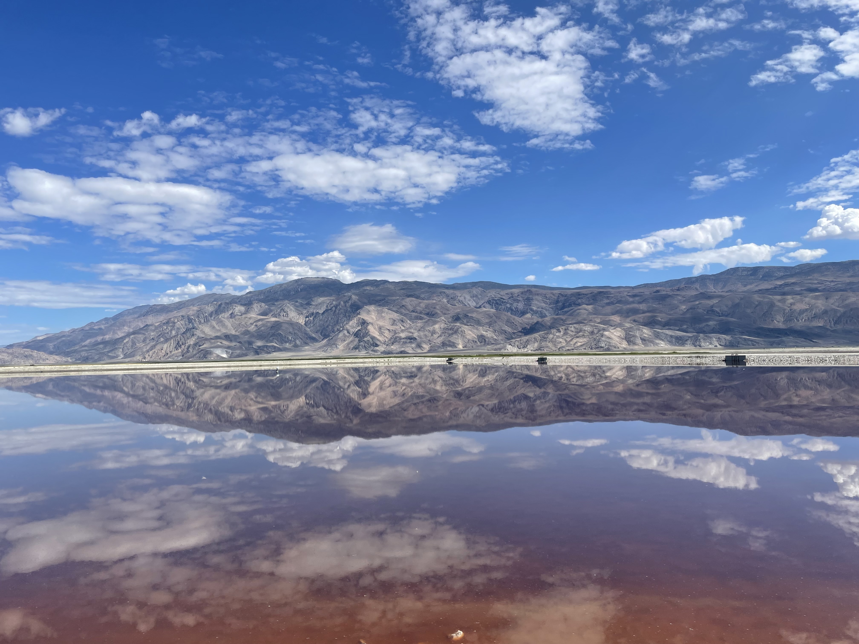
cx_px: 430
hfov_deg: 67.3
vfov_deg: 53.1
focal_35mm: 26
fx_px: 645
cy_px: 322
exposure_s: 1/4831
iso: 32
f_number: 1.6
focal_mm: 4.2
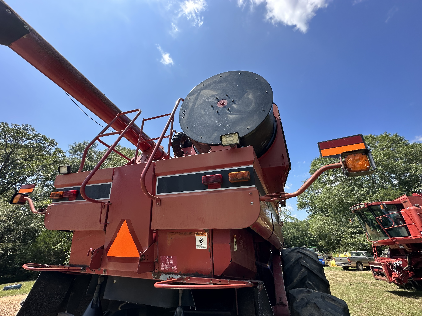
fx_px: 171
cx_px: 211
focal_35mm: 14
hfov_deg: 102.1
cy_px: 158
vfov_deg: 85.7
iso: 40
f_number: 2.2
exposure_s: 1/997
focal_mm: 2.22
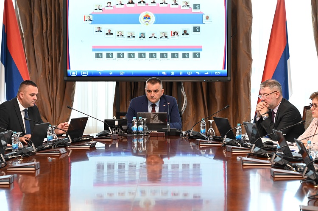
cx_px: 159
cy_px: 106
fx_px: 918
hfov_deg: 19.7
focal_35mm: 104
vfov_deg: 13.1
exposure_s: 1/80
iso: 2500
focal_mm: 104
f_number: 5
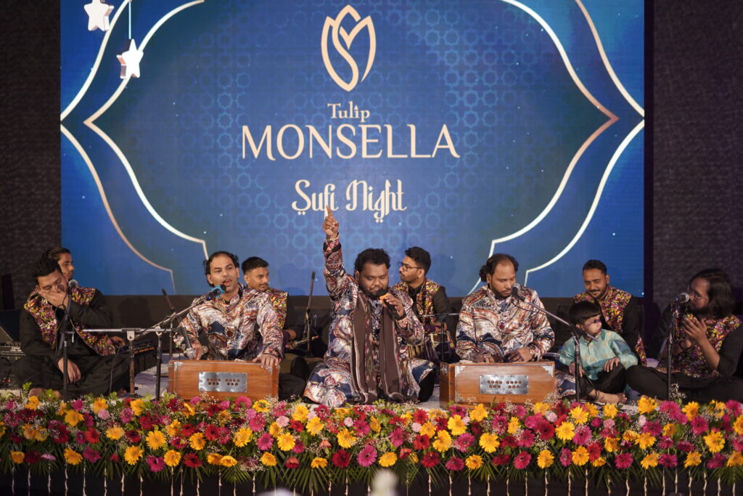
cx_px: 372
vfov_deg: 27.0
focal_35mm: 50
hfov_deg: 39.6
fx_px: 1032
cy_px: 248
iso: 1000
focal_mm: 50
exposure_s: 1/160
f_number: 1.8
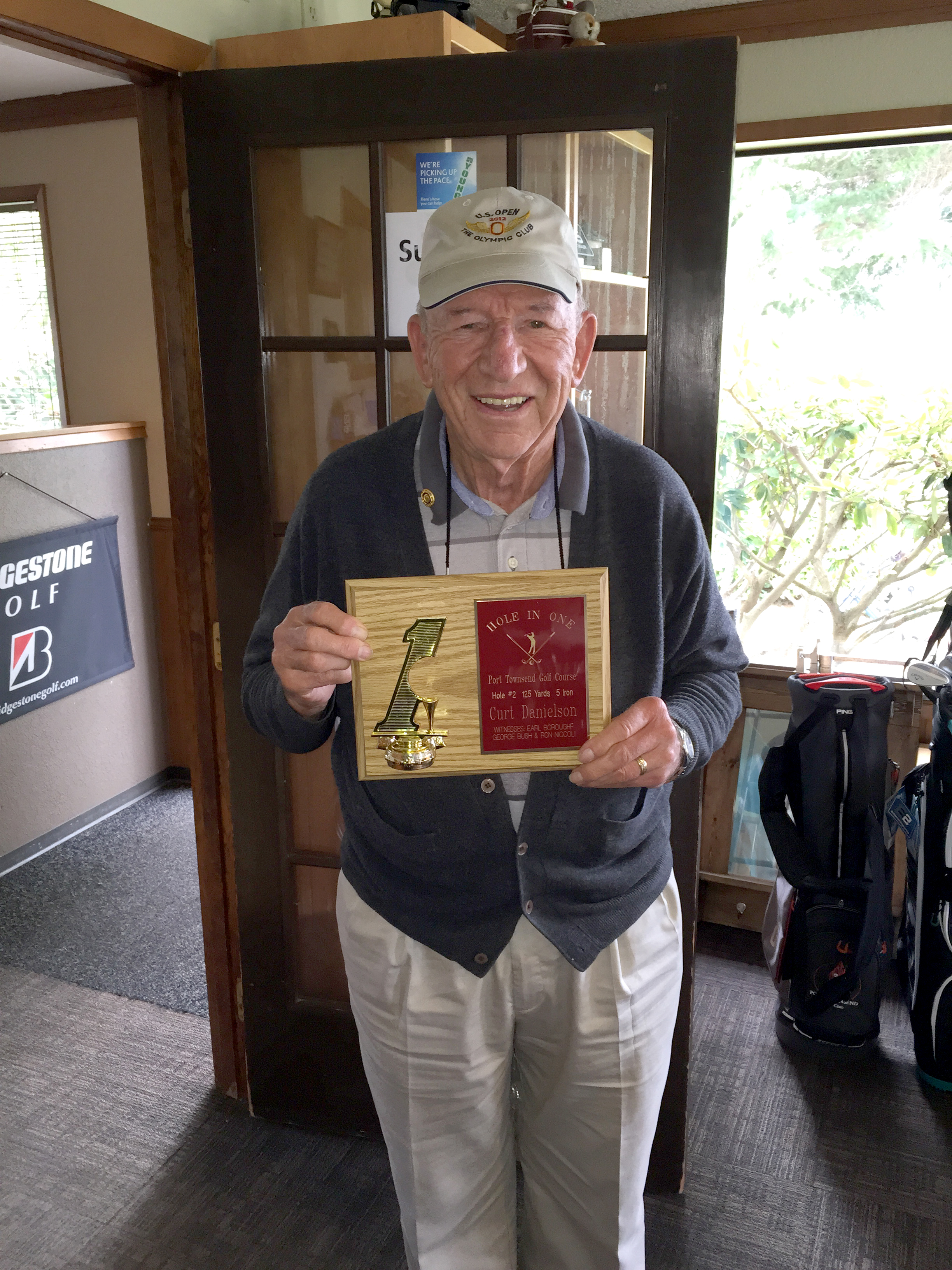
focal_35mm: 29
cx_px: 476
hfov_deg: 48.2
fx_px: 1063
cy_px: 635
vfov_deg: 61.7
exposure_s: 1/30
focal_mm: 4.15
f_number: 2.2
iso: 100
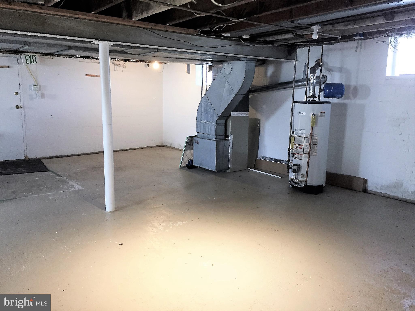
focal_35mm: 29
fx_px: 348
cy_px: 156
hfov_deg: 61.7
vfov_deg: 48.2
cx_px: 208
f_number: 2.2
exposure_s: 1/30
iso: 160
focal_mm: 4.15
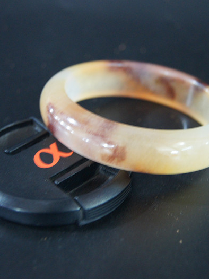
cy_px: 140
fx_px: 618
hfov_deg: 19.2
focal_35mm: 77
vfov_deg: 25.4
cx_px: 115
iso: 1600
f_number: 4.5
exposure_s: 1/8
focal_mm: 35
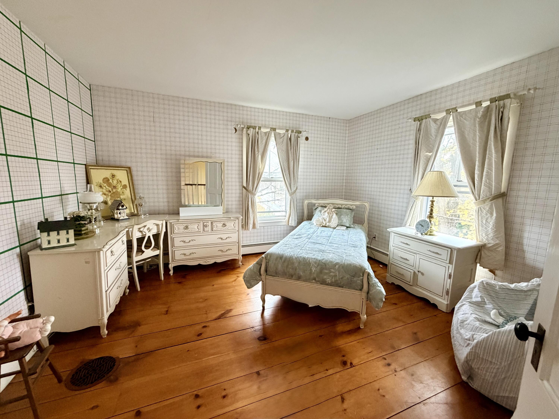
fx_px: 226
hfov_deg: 102.1
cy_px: 210
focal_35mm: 14
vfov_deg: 85.7
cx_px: 280
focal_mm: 2.22
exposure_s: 1/60
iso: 500
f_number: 2.2
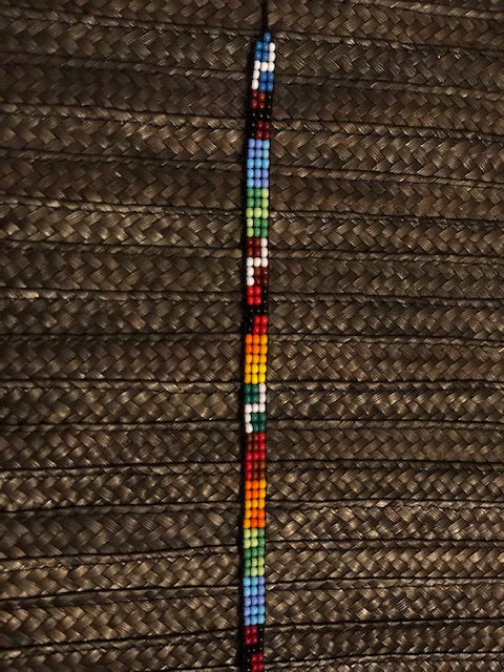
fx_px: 1009
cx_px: 252
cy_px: 336
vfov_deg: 36.8
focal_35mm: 52
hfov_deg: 28.0
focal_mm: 6
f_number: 2.4
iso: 250
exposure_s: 1/8
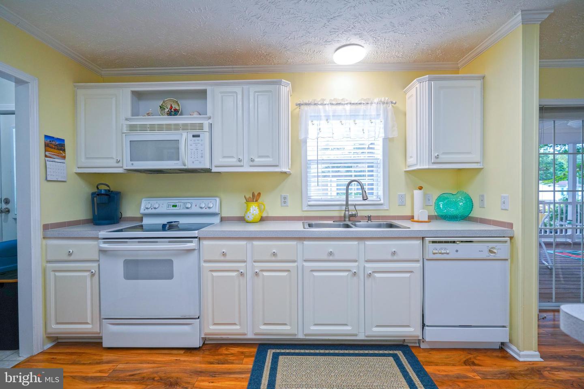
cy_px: 194
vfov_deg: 73.7
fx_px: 260
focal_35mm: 16
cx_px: 292
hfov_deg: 96.7
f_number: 4
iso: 500
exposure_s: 1/160
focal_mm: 16
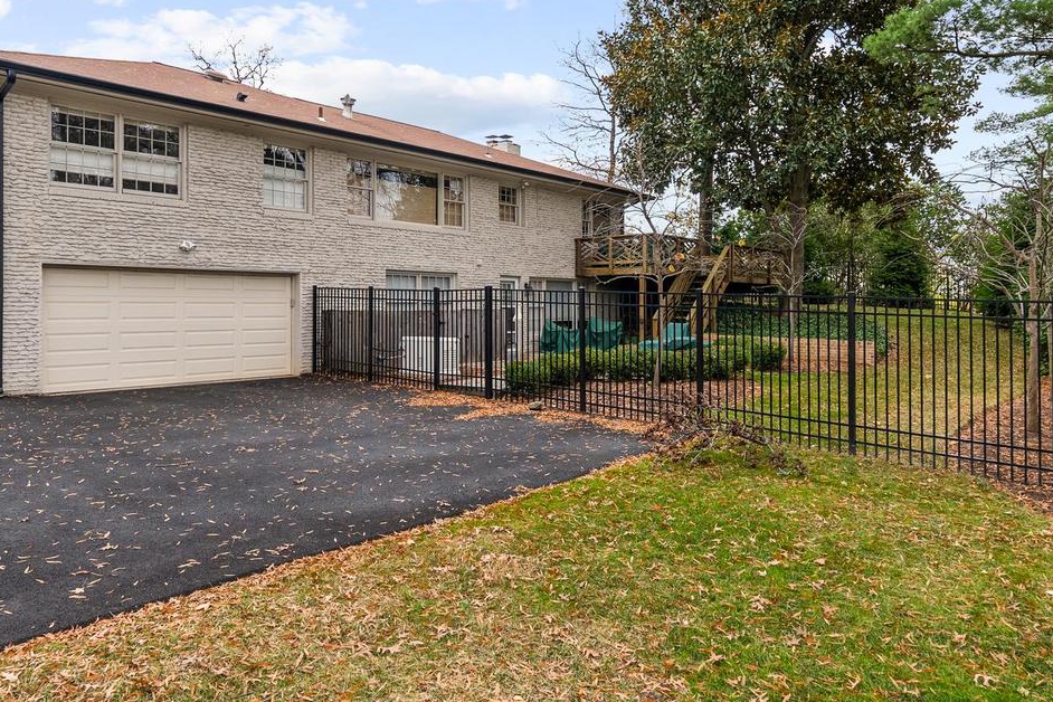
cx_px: 469
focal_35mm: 26
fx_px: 760
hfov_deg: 69.2
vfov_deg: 49.3
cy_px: 281
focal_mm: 17
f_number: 5.6
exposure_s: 1/125
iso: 400
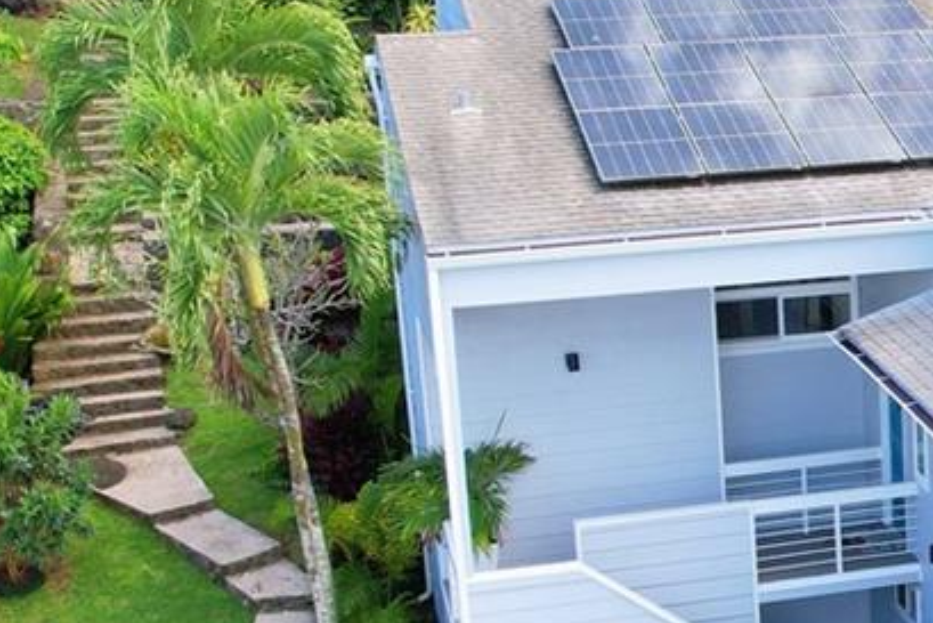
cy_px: 420
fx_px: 2229
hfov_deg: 21.7
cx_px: 1154
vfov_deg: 15.9
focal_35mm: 86
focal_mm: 8.38
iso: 110
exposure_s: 1/320
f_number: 2.8
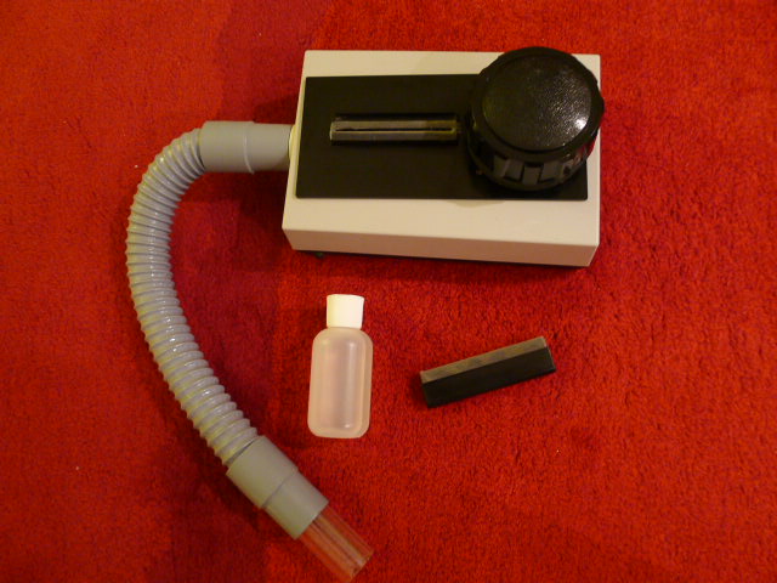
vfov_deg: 56.8
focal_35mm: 24
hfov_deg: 71.6
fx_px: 539
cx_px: 388
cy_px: 292
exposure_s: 1/5
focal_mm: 5.1
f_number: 2
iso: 400
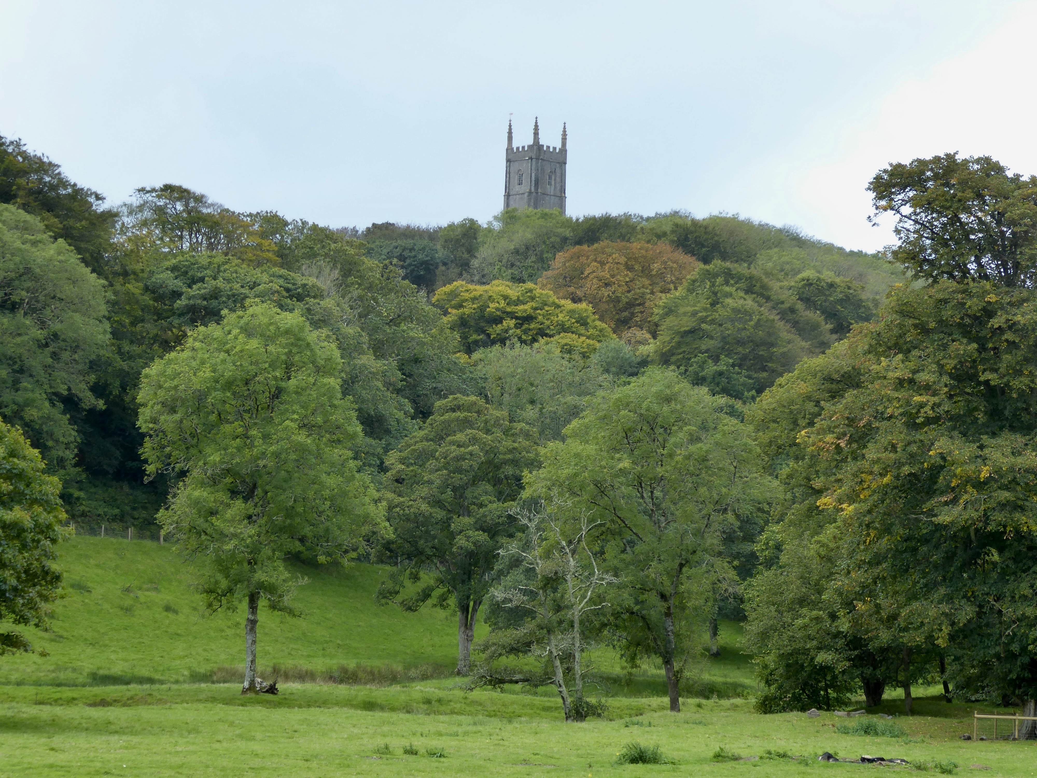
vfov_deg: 13.8
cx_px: 518
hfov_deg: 18.4
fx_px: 3205
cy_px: 389
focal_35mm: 107
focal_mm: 17.5
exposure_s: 1/100
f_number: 5
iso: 125
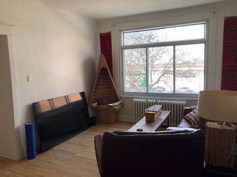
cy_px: 88
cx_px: 118
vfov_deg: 49.7
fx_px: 192
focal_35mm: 28
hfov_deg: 63.4
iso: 25
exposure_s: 1/120
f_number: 1.8
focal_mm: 3.99
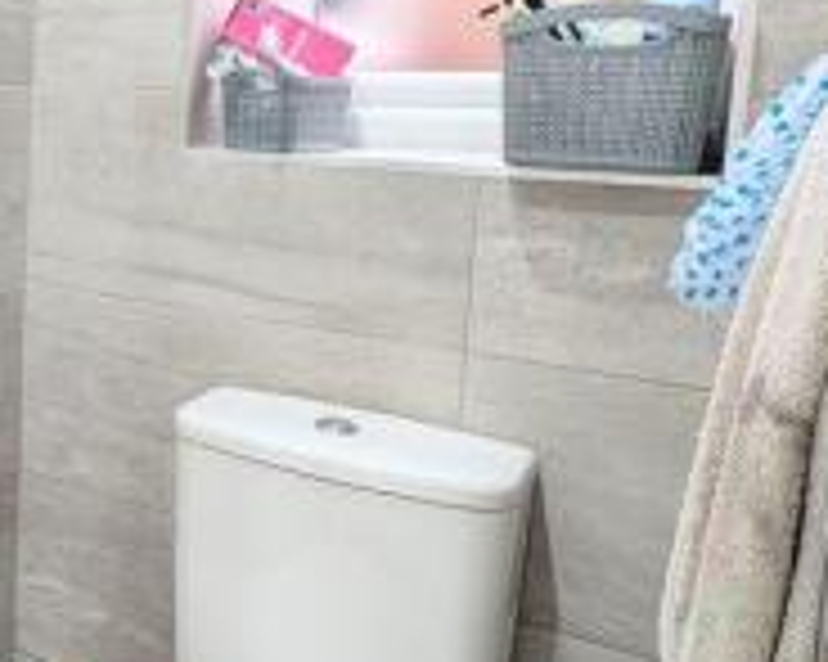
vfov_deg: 39.4
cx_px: -108
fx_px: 906
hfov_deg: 39.1
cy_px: 196
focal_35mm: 37
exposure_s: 1/100
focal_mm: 2.02
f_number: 1.7
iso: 171
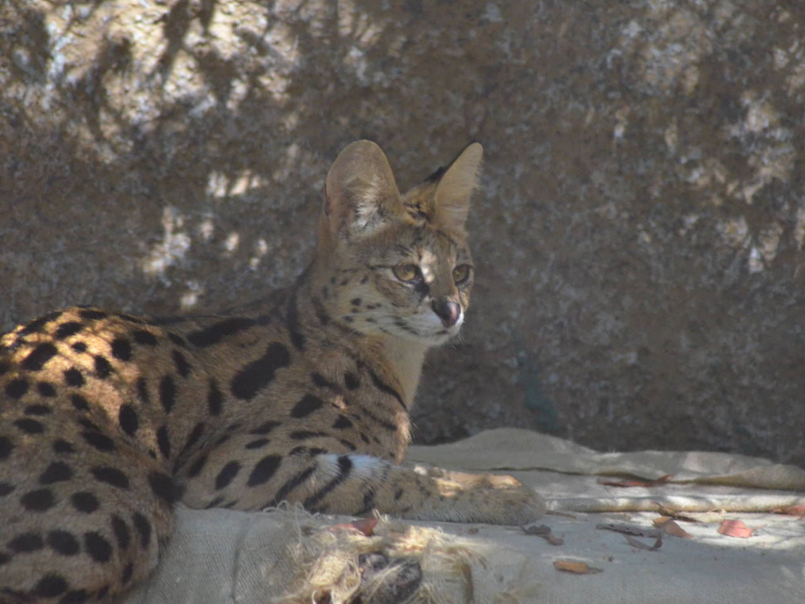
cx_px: 390
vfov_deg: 4.1
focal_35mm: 364
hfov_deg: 5.4
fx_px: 8466
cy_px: 320
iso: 3200
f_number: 4.8
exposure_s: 1/250
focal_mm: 200
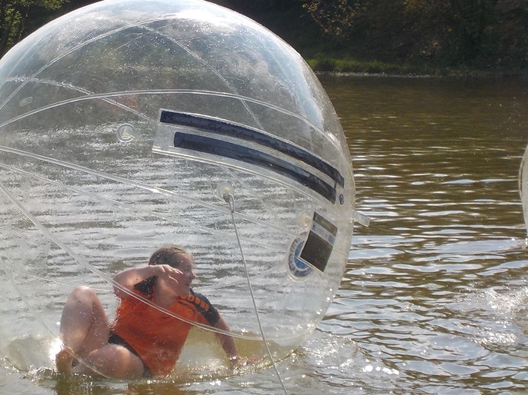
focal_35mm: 106
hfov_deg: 18.5
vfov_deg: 13.9
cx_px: 181
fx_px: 1616
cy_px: 141
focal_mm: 9.7
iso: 125
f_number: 5.3
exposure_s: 1/640
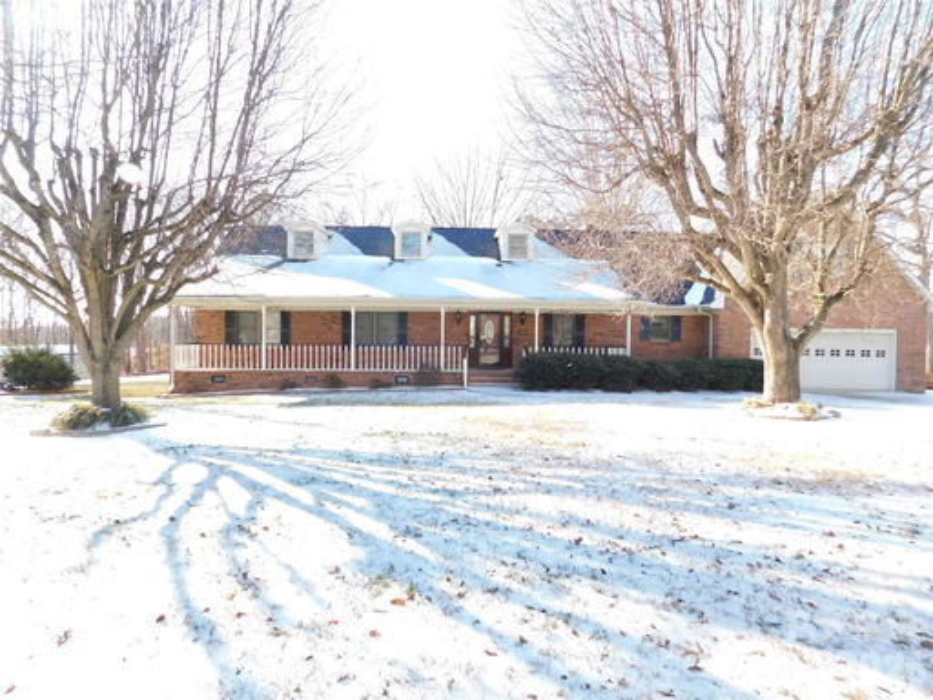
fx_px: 620
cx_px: 466
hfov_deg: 73.9
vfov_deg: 58.9
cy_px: 350
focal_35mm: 23
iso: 125
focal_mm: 4
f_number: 3
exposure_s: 1/200
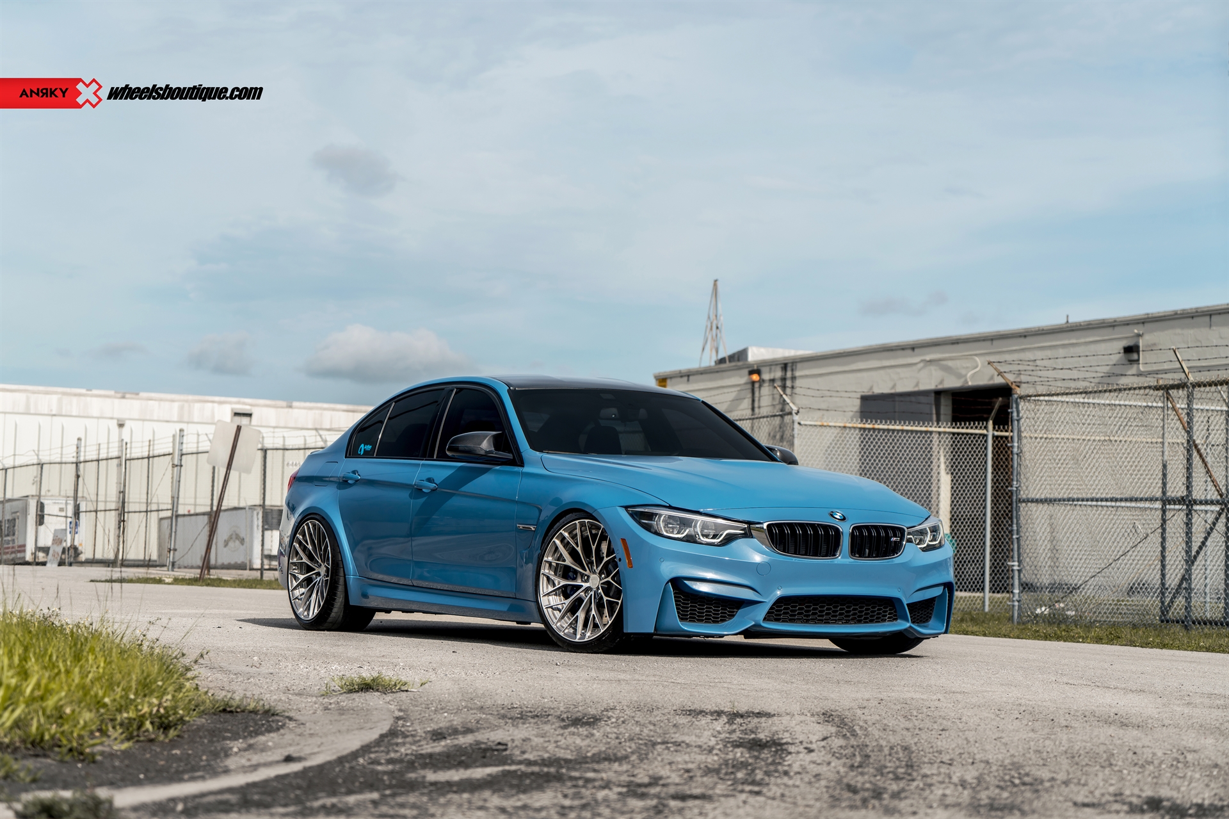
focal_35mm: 70
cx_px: 614
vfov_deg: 19.4
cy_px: 410
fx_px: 2389
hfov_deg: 28.9
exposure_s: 1/400
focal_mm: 70
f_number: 5
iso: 100
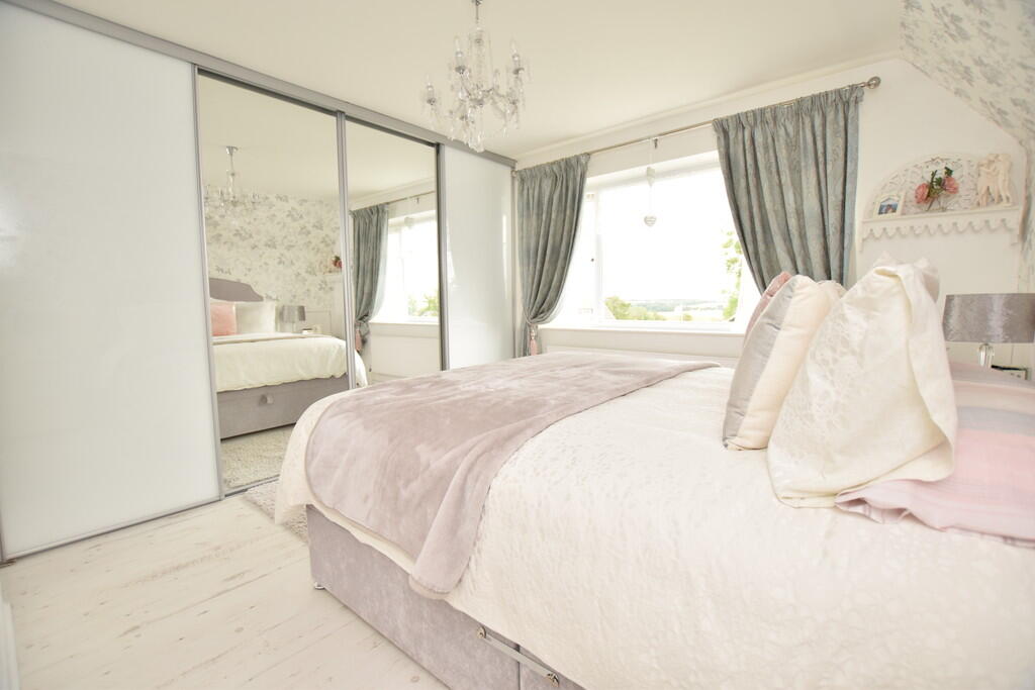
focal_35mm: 15
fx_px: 431
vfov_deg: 77.3
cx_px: 518
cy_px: 345
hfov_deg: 100.4
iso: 800
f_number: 3.5
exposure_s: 1/200
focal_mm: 10
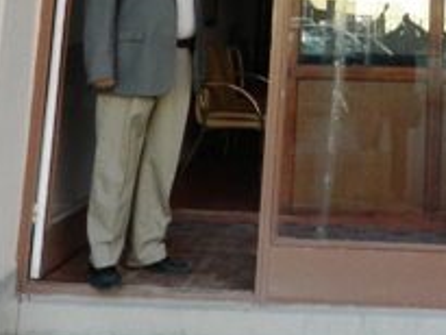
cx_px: 400
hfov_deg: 24.3
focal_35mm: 78
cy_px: -159
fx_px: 1006
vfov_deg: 17.2
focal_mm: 4.5
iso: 220
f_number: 3.1
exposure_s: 1/250
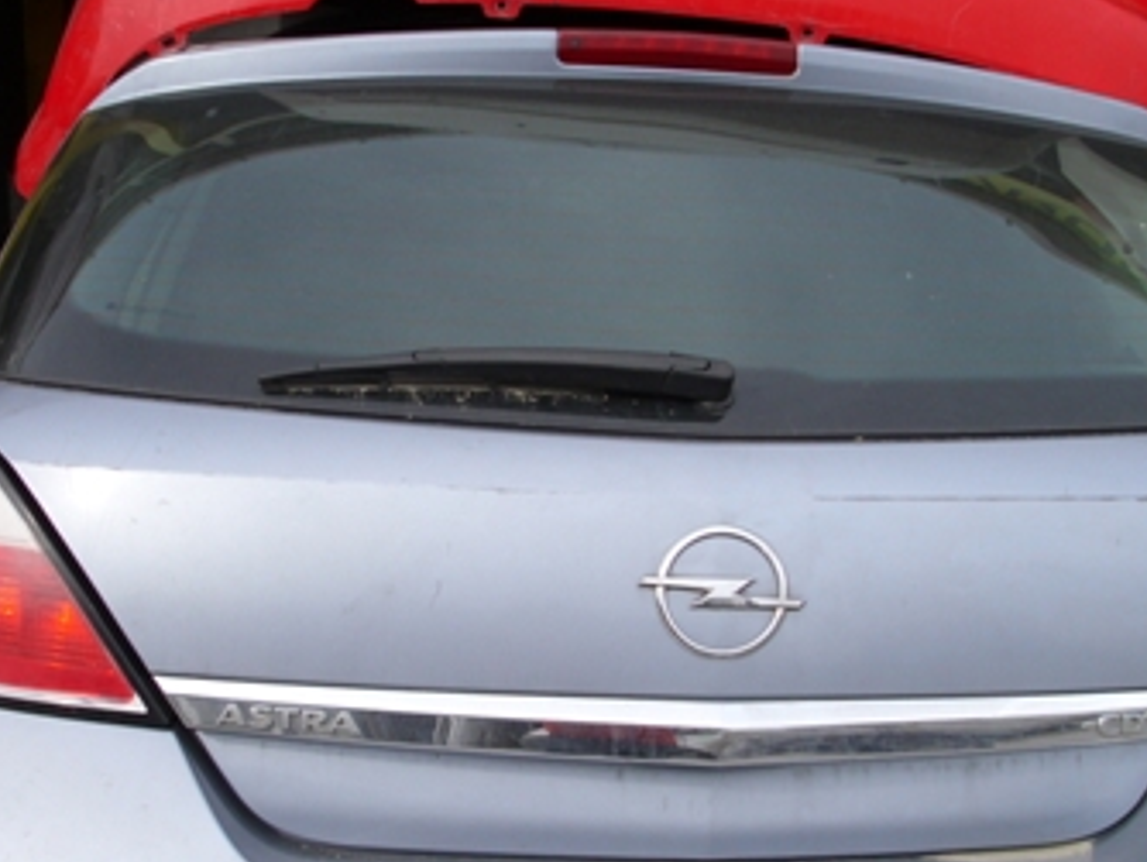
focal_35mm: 67
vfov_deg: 22.0
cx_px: 745
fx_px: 2222
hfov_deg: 28.8
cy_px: 464
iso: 50
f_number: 3
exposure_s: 1/469
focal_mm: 6.2
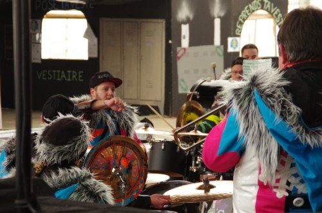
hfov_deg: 12.5
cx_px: 161
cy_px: 106
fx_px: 1473
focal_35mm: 165
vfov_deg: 8.3
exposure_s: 1/160
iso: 1600
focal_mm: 110
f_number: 9
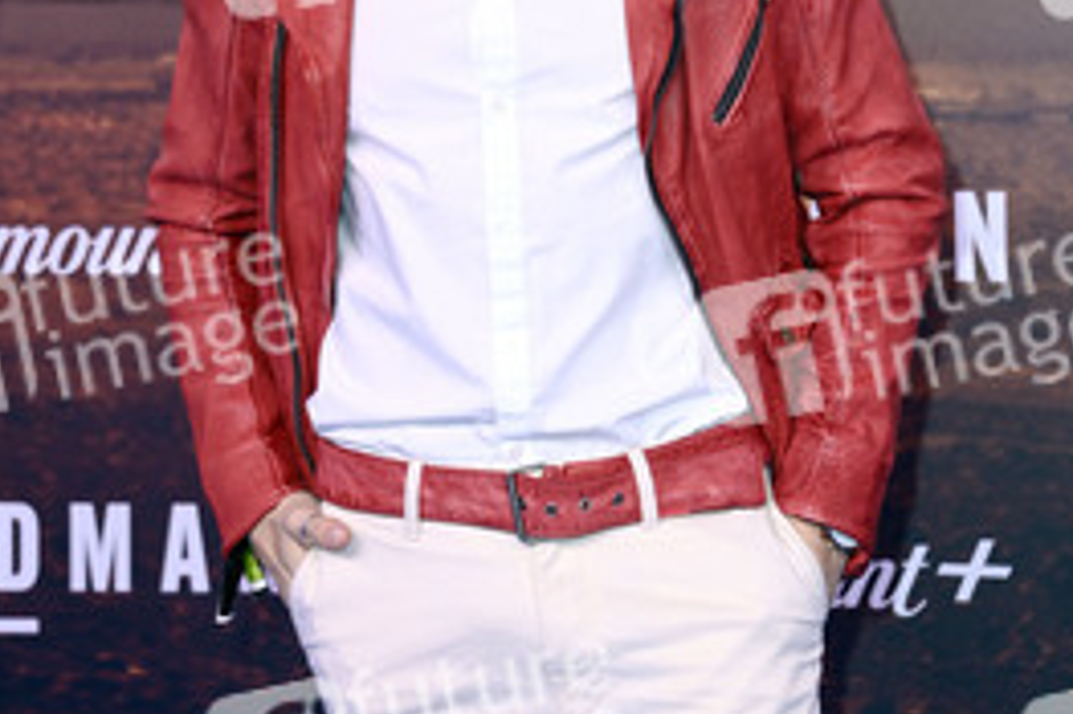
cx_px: 534
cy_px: 126
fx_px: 4527
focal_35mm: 152
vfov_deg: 9.0
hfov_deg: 13.5
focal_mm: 100
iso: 640
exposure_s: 1/200
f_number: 5.6
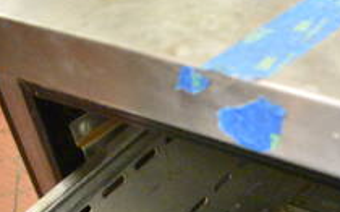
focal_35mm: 80
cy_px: 319
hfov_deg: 23.7
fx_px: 741
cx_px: 402
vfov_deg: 15.1
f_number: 3.5
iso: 12800
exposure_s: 1/125
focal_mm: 18
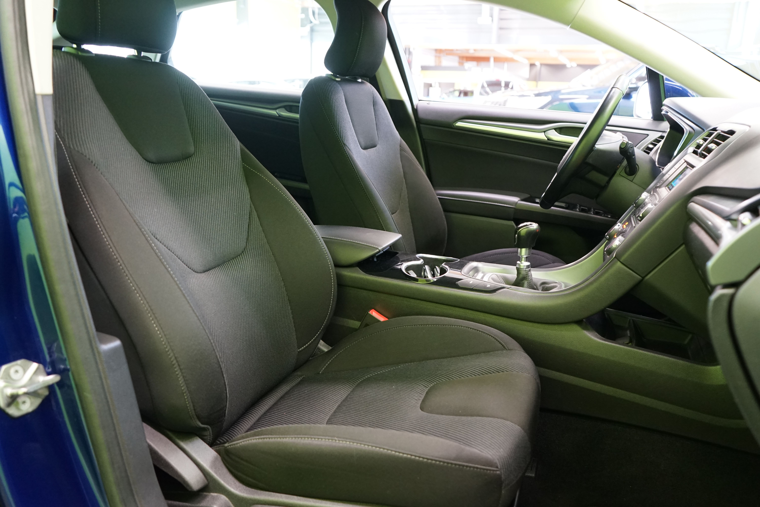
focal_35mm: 29
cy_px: 254
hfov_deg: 63.7
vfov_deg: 45.0
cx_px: 380
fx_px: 612
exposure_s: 1/20
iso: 2500
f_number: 4.5
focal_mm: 29
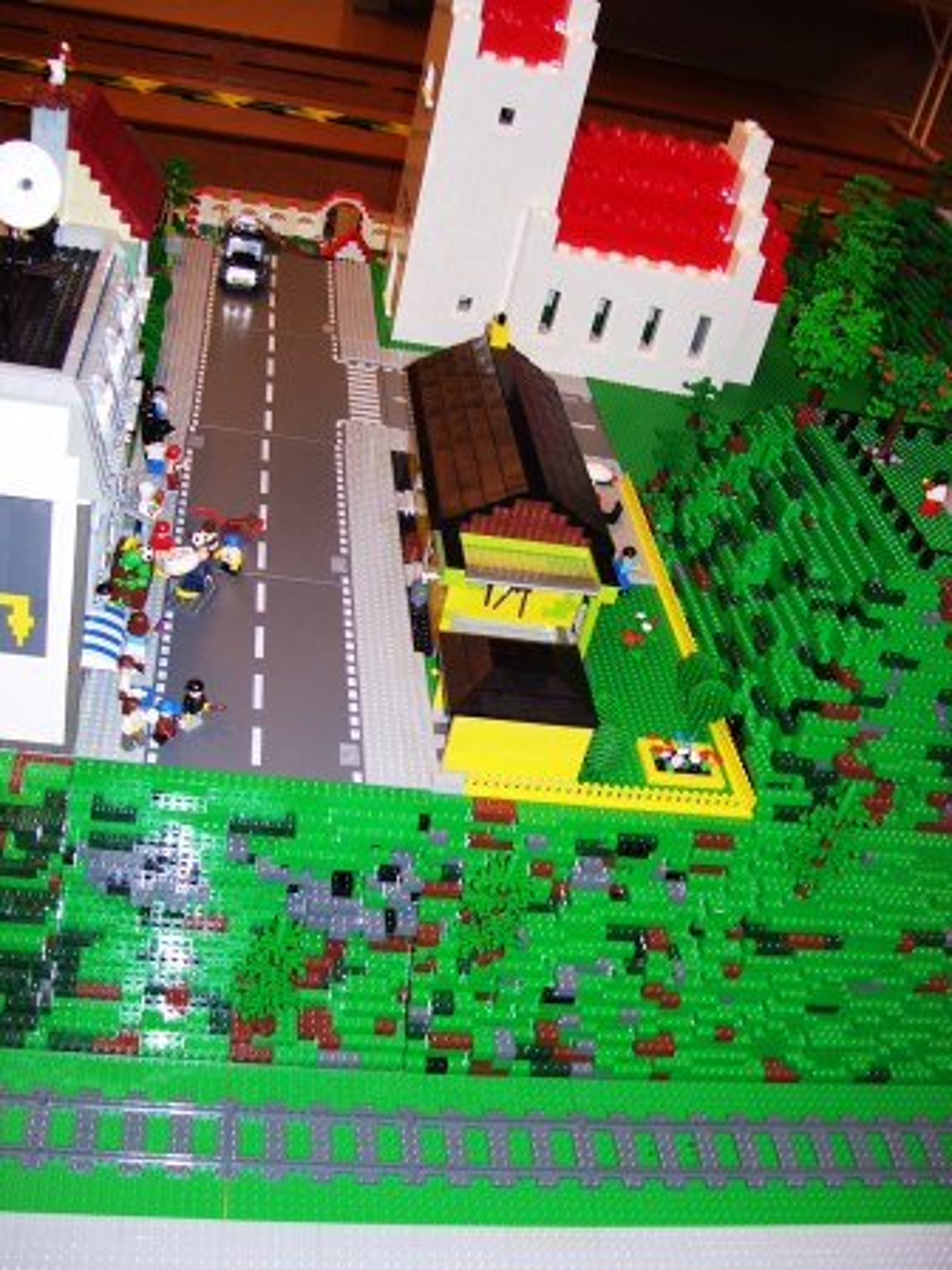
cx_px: 476
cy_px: 635
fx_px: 1320
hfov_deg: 39.7
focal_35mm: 36
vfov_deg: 51.4
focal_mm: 6
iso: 80
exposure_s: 1/60
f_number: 2.7
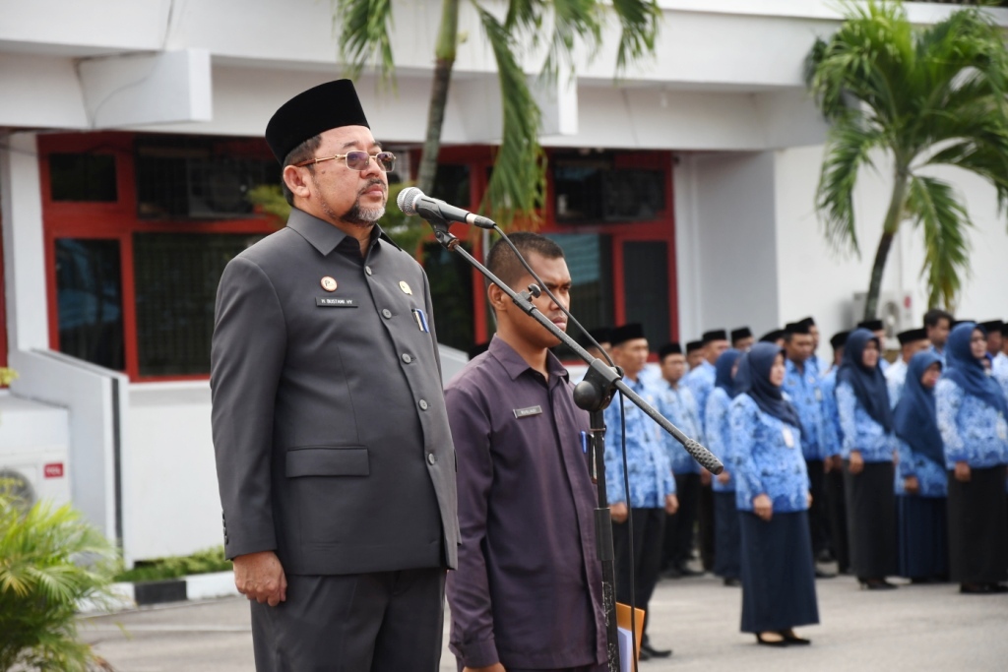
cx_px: 504
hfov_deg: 14.9
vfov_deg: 9.9
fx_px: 3864
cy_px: 336
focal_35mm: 138
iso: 500
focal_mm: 92
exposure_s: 1/400
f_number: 5.6
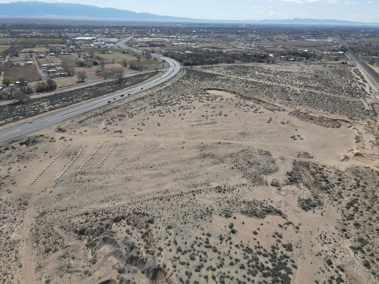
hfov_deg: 71.6
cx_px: 190
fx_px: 263
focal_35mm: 24
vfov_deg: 56.8
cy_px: 142
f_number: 2.8
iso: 100
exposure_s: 1/1000
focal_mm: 4.5
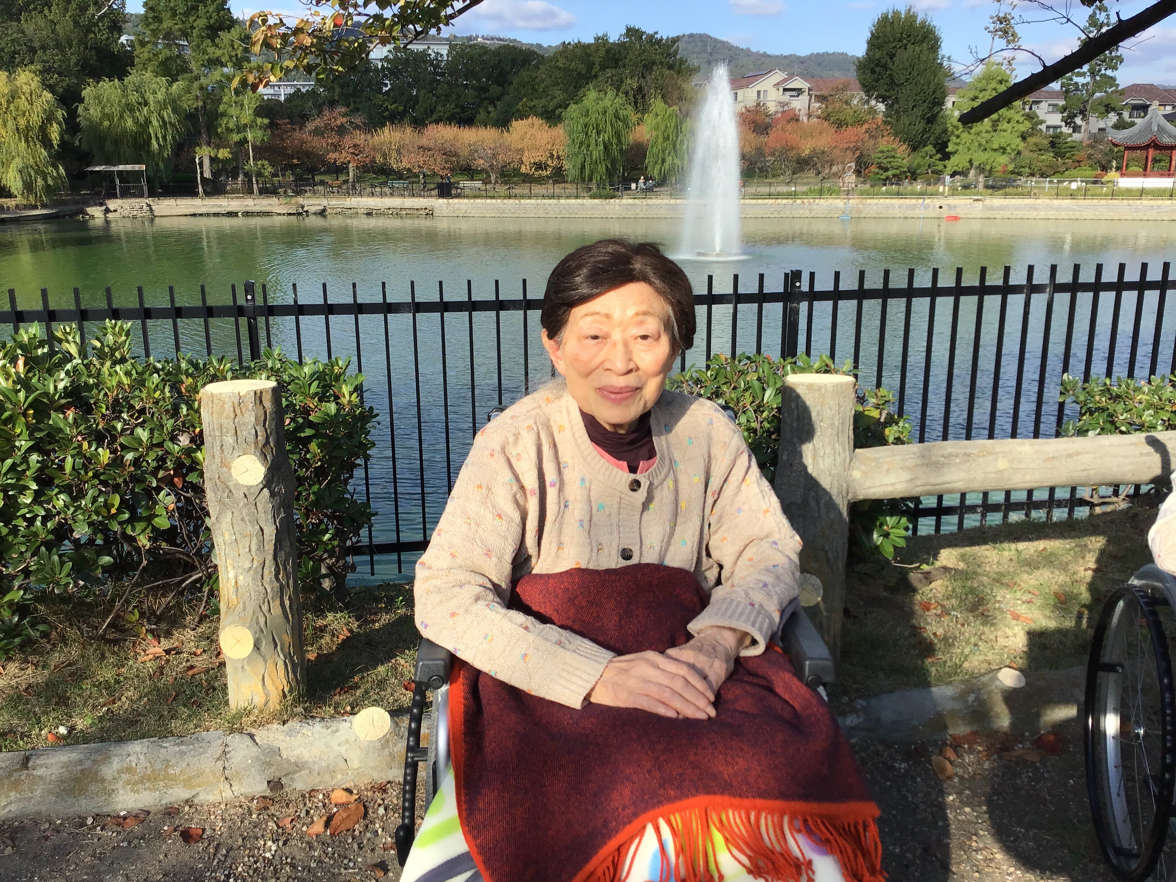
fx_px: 1053
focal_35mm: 31
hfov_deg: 58.4
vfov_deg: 45.4
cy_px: 441
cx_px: 588
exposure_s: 1/1072
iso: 25
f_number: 2.4
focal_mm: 3.3
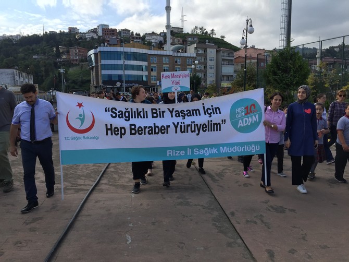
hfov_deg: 61.7
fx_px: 292
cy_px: 131
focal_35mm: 29
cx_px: 174
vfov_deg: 48.2
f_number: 2.2
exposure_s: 1/1582
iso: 32
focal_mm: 4.15
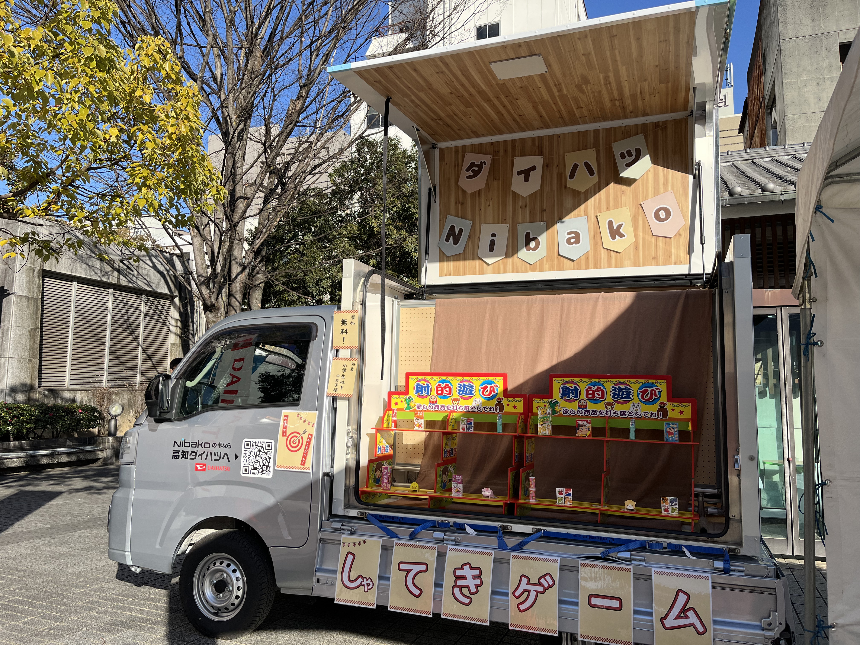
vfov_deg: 53.1
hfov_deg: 67.3
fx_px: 646
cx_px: 430
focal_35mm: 26
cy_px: 322
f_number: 1.6
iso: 50
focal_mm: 5.1
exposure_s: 1/2632
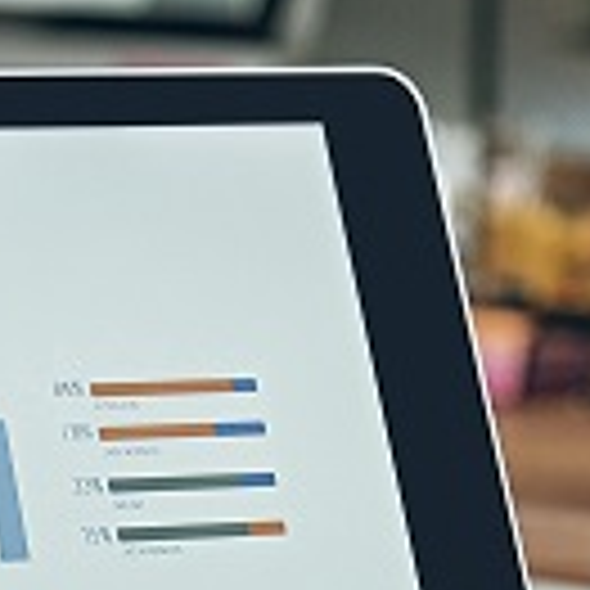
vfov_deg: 5.9
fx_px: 5746
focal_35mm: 298
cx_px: 504
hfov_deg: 5.9
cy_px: -99
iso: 200
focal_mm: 50
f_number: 2.2
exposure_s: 1/160
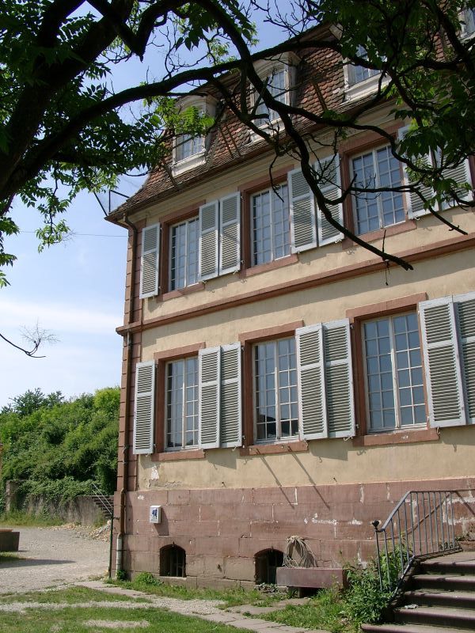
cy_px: 316
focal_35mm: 34
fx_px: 622
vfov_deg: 54.0
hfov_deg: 41.8
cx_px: 238
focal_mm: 7.13
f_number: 4
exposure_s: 1/879
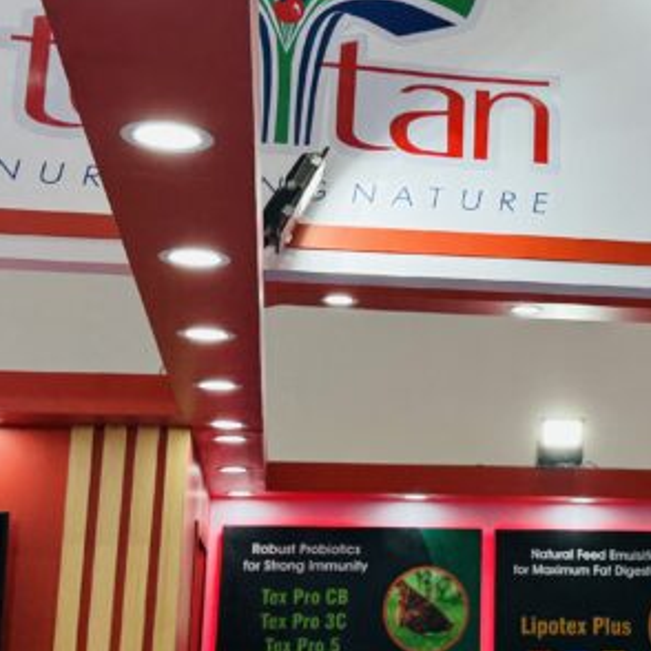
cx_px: 565
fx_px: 1574
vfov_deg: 23.3
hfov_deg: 22.9
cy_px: 264
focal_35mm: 74
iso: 125
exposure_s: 1/236
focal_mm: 6.76
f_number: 1.78
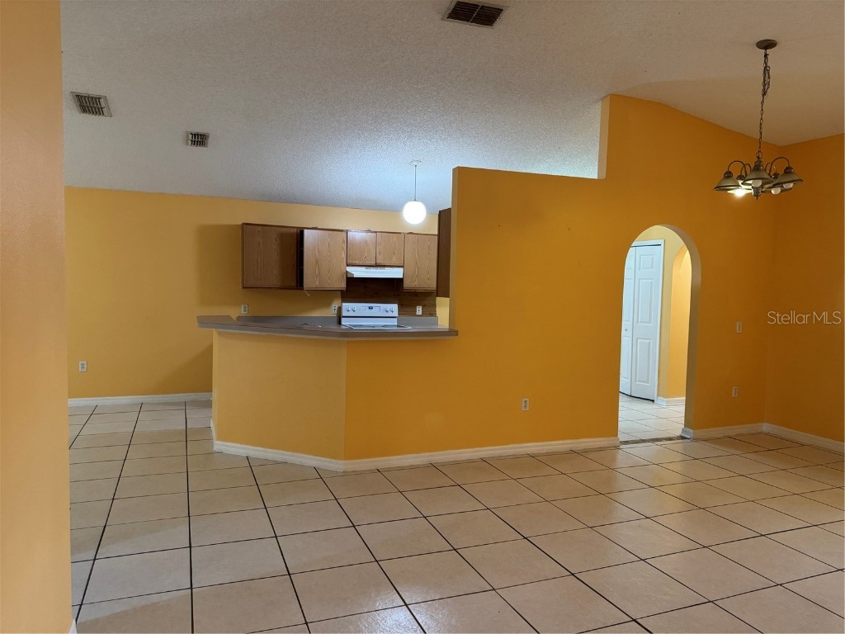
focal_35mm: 24
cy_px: 317
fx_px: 586
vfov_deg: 56.8
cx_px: 422
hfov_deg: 71.6
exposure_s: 1/60
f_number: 1.78
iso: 250
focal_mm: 6.76
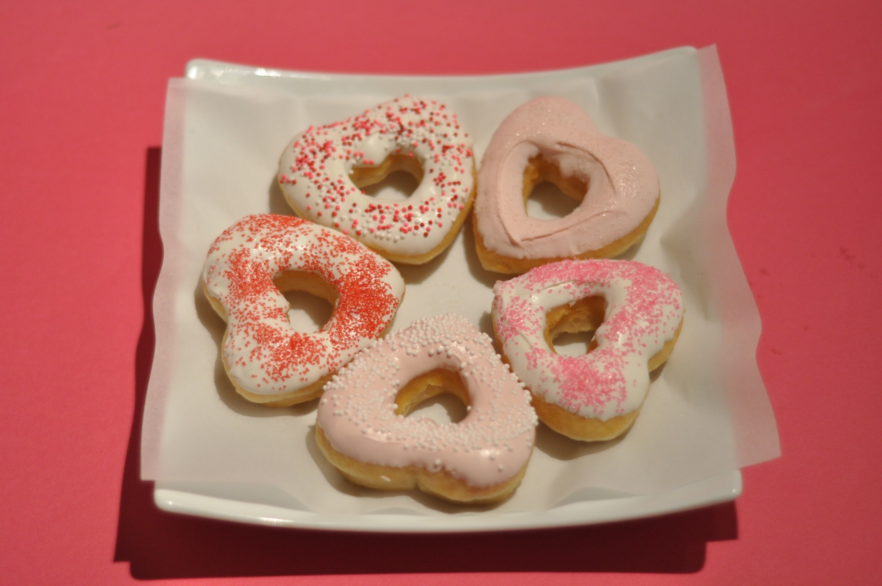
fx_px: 1835
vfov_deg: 18.1
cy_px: 293
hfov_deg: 27.0
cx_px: 441
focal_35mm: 75
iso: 800
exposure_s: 1/200
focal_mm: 50
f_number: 1.8
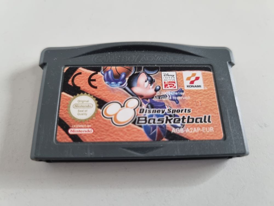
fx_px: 206
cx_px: 137
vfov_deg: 53.1
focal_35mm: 26
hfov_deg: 67.3
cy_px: 103
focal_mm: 5.4
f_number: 1.8
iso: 320
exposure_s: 1/100
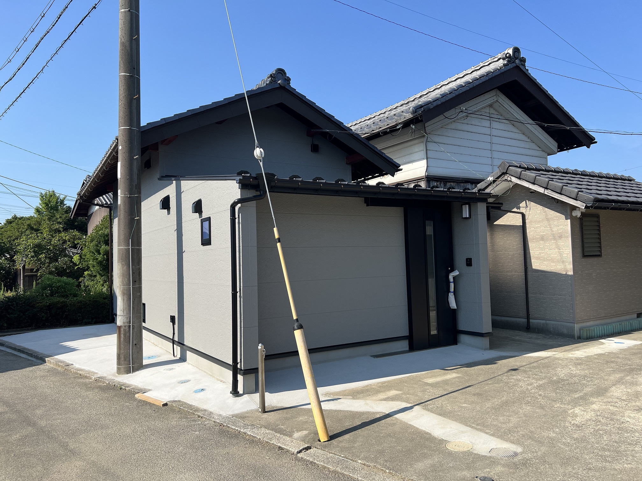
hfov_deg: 67.3
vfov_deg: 53.1
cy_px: 240
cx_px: 321
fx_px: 482
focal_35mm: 26
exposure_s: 1/3460
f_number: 1.5
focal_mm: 5.7
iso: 50
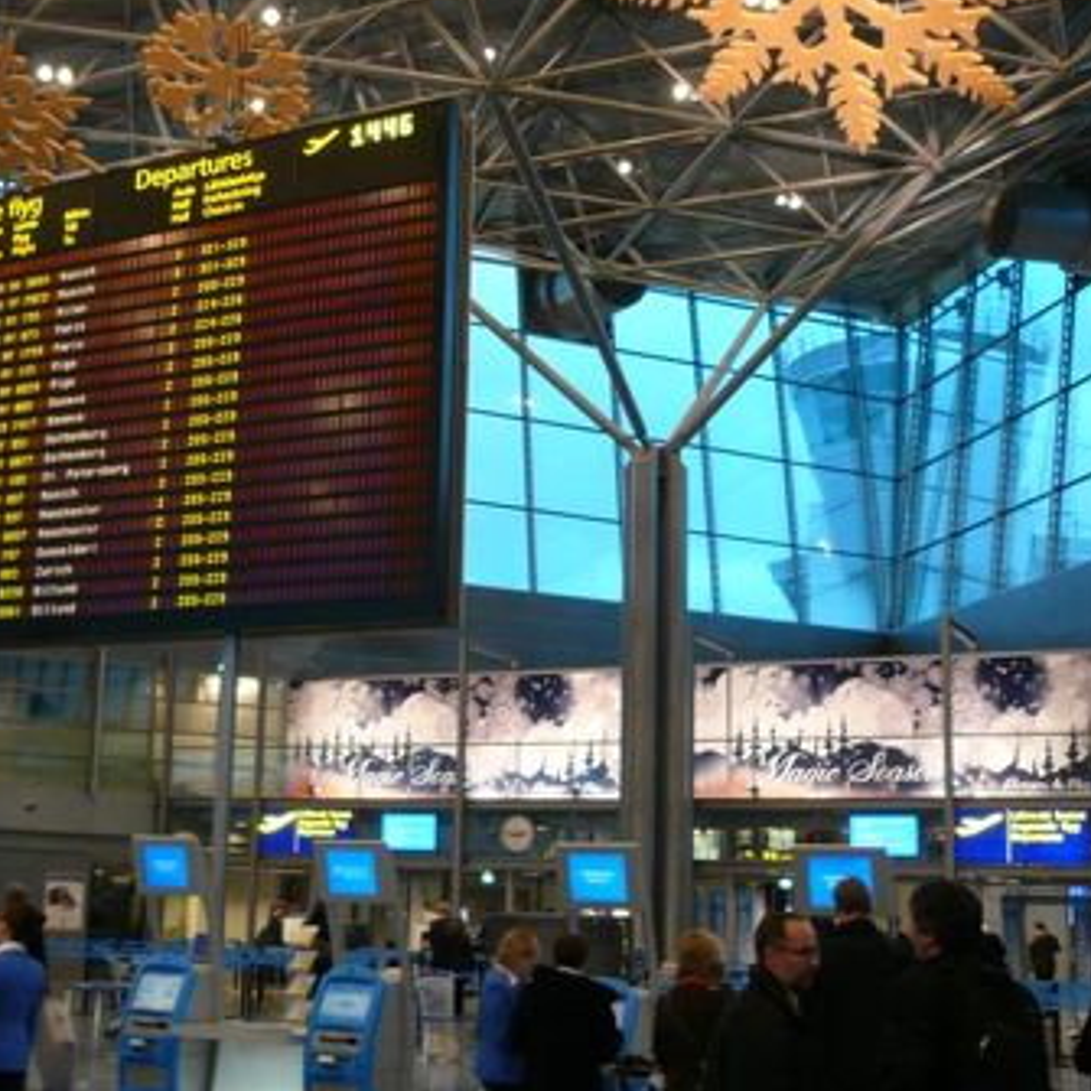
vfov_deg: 35.4
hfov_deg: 35.1
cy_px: 532
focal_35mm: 48
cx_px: 397
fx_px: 1712
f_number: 2.8
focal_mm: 4.6
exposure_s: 1/15
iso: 100
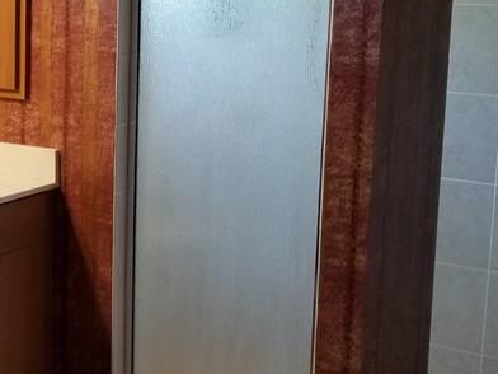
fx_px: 978
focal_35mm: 68
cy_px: 135
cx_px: -10
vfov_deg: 21.6
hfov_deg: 26.9
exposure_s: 1/40
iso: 160
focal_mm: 4.3
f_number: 1.7
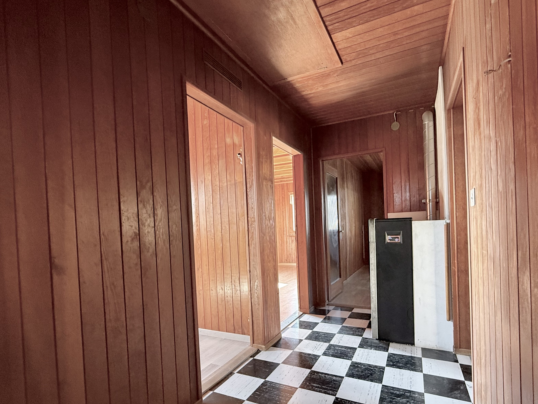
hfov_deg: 87.7
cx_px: 285
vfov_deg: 71.2
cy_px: 232
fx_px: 280
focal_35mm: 18
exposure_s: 1/63
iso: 400
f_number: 2.2
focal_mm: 2.22
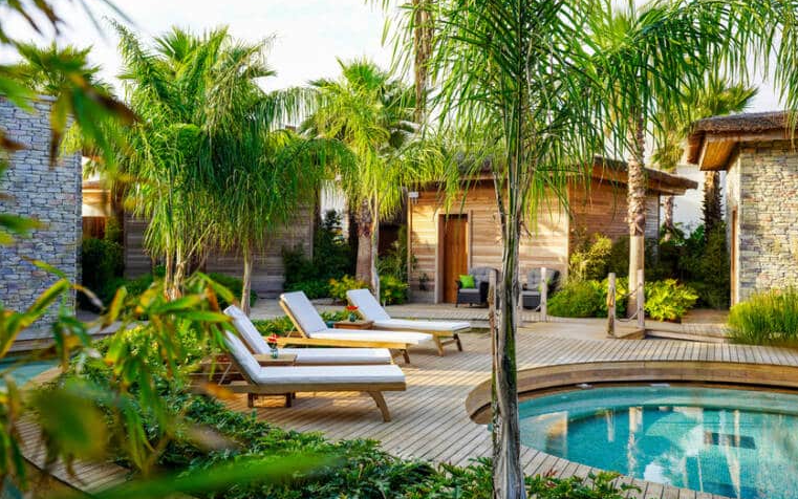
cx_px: 402
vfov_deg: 35.3
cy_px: 239
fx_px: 783
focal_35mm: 36
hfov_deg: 54.0
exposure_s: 1/125
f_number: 5
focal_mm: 35
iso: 100
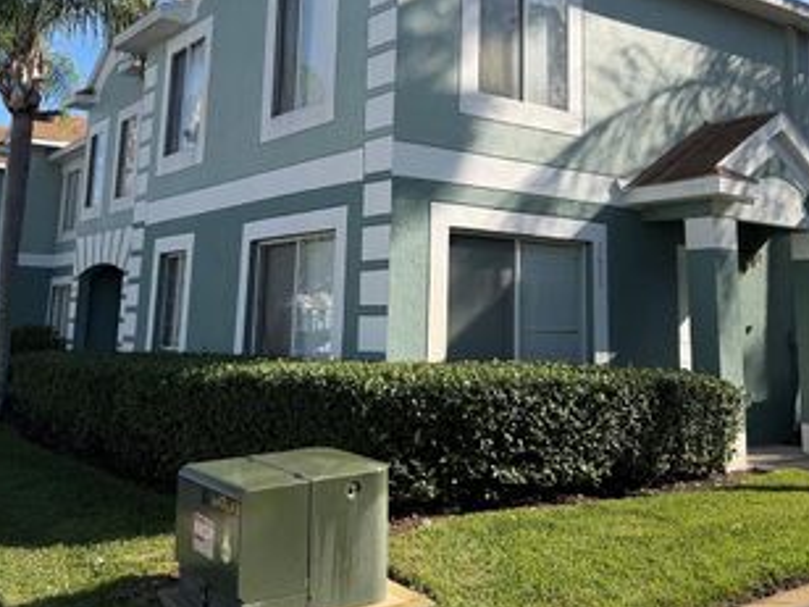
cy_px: 146
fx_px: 911
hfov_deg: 47.7
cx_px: 457
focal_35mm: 39
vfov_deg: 35.9
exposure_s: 1/3279
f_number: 1.78
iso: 80
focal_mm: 6.76
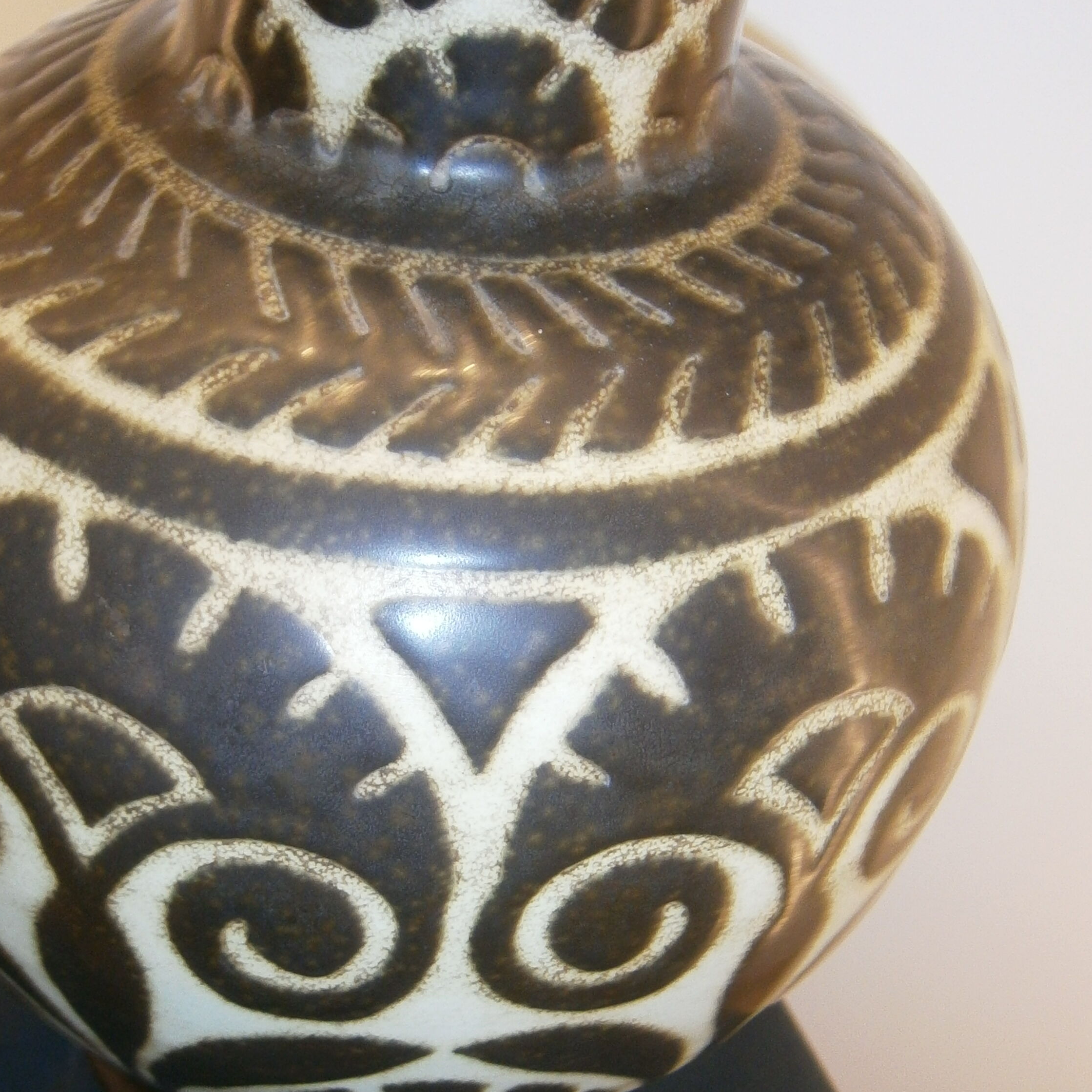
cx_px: 332
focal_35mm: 44
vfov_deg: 38.1
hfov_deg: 37.8
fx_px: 1570
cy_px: 695
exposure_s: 1/30
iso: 125
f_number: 2.8
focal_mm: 4.7
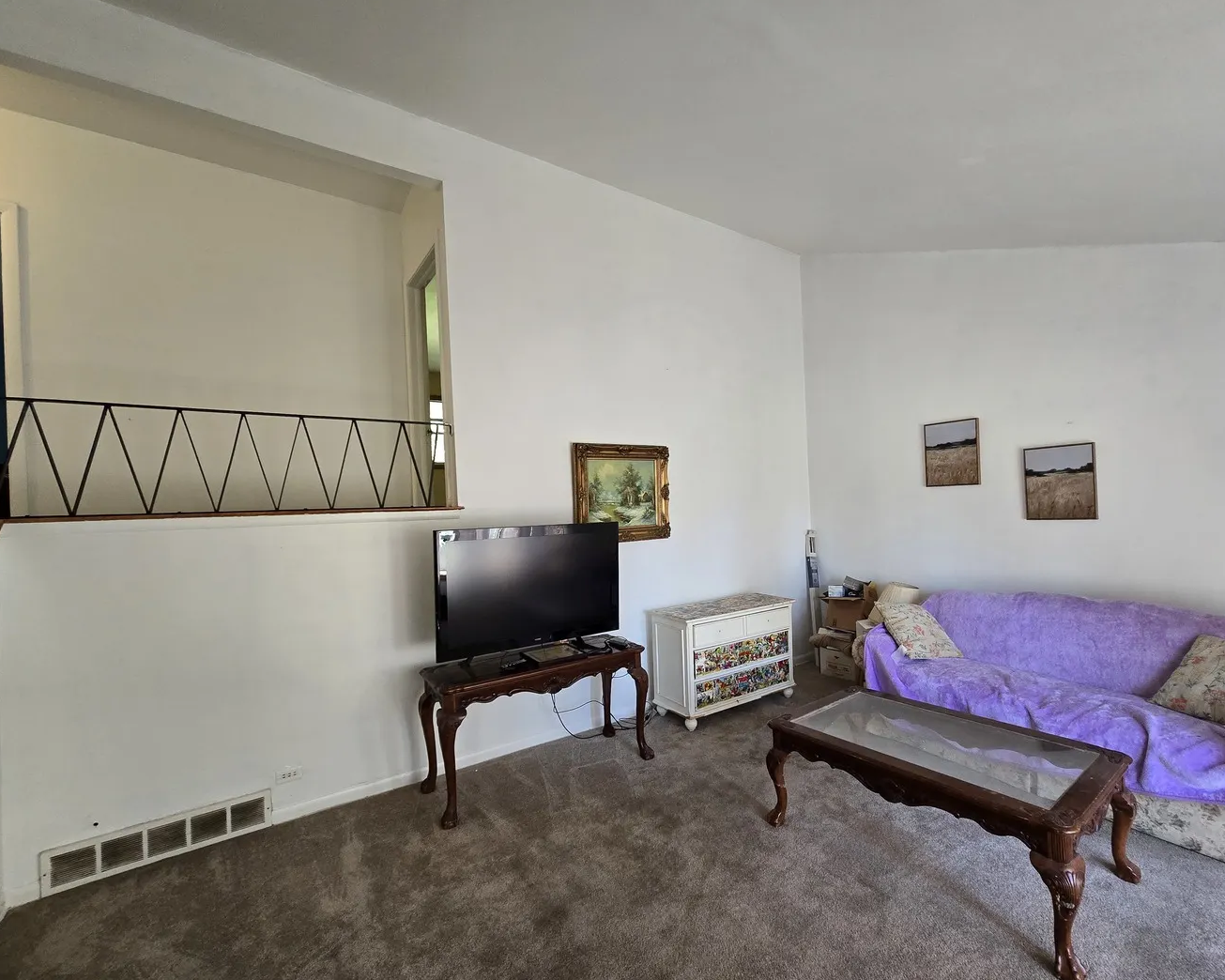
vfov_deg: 88.0
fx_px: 508
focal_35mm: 14
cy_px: 498
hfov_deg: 100.5
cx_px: 664
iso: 200
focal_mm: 2.2
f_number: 2.2
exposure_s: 1/60
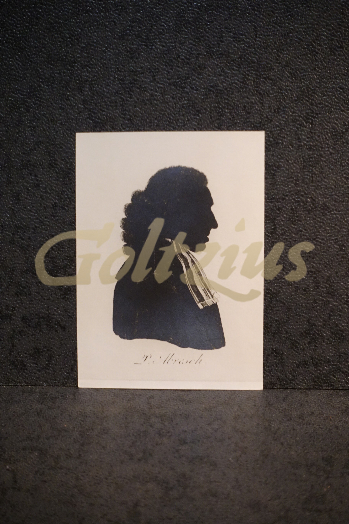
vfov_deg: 30.5
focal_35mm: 66
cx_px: 174
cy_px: 262
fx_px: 960
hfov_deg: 20.6
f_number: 4.5
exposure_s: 1/160
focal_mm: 24.28
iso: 2000
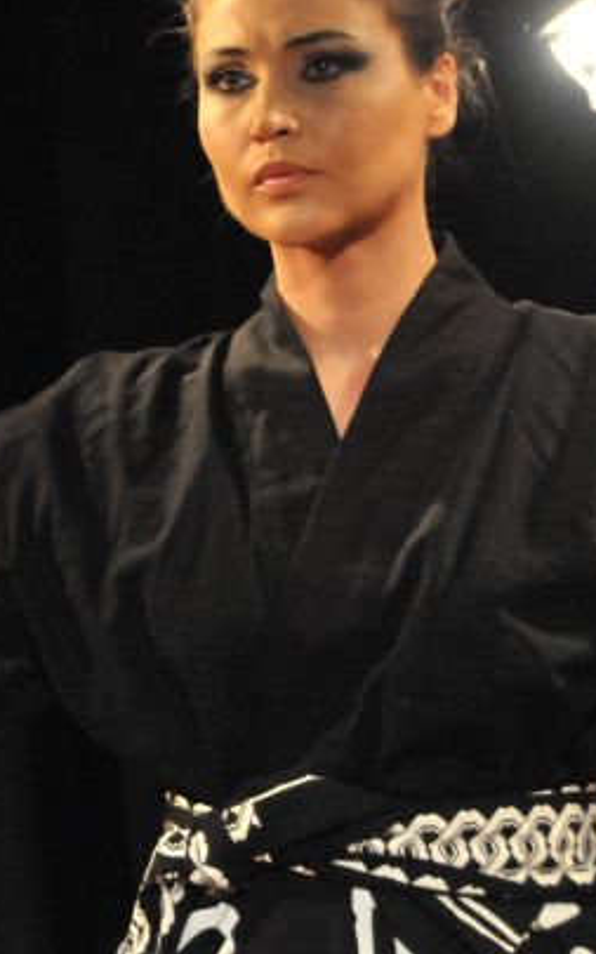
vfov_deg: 11.2
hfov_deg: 7.0
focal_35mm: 187
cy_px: 338
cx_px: -165
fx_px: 4862
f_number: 4.8
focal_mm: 62
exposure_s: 1/80
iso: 3200
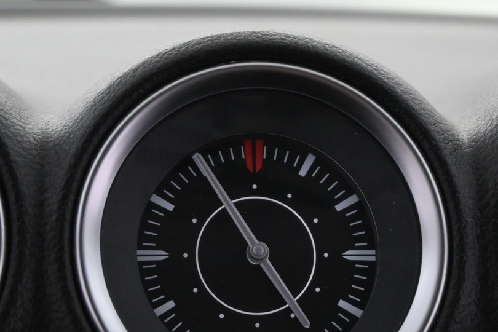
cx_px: 234
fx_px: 1369
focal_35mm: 99
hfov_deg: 20.6
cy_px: 249
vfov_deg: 13.8
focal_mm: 33
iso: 2500
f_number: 5
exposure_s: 1/100
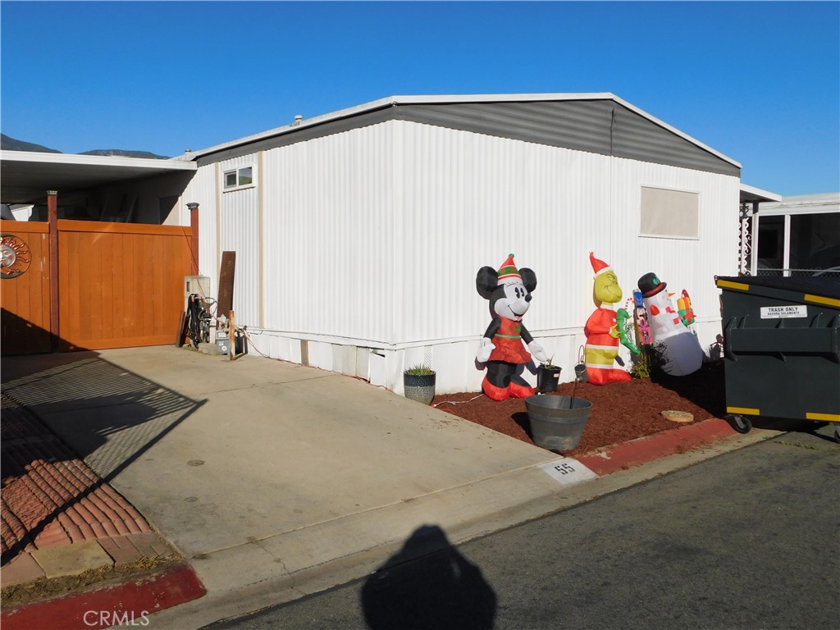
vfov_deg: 46.8
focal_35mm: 30
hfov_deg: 60.0
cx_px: 420
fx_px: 728
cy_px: 315
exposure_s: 1/800
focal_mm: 5.3
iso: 125
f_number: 6.4
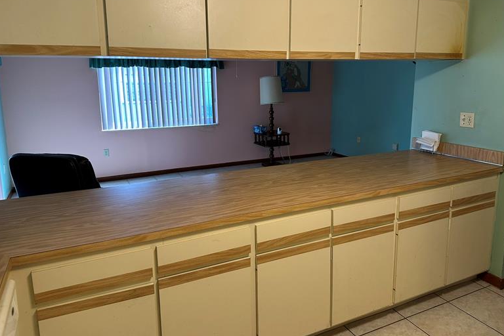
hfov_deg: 69.4
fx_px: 364
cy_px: 145
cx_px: 250
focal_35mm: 26
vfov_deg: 49.4
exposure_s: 1/60
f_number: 1.78
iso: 200
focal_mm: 6.86
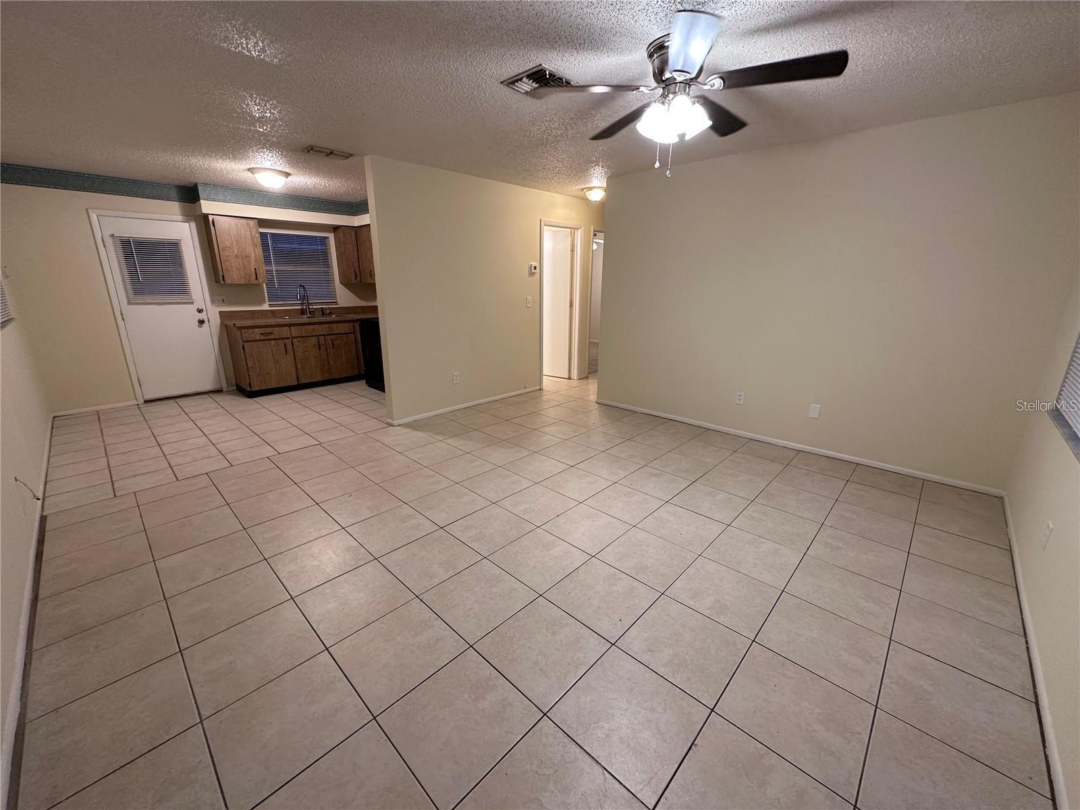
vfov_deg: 85.7
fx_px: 437
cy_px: 405
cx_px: 540
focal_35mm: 14
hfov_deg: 102.1
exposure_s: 1/60
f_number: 2.2
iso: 160
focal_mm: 2.22
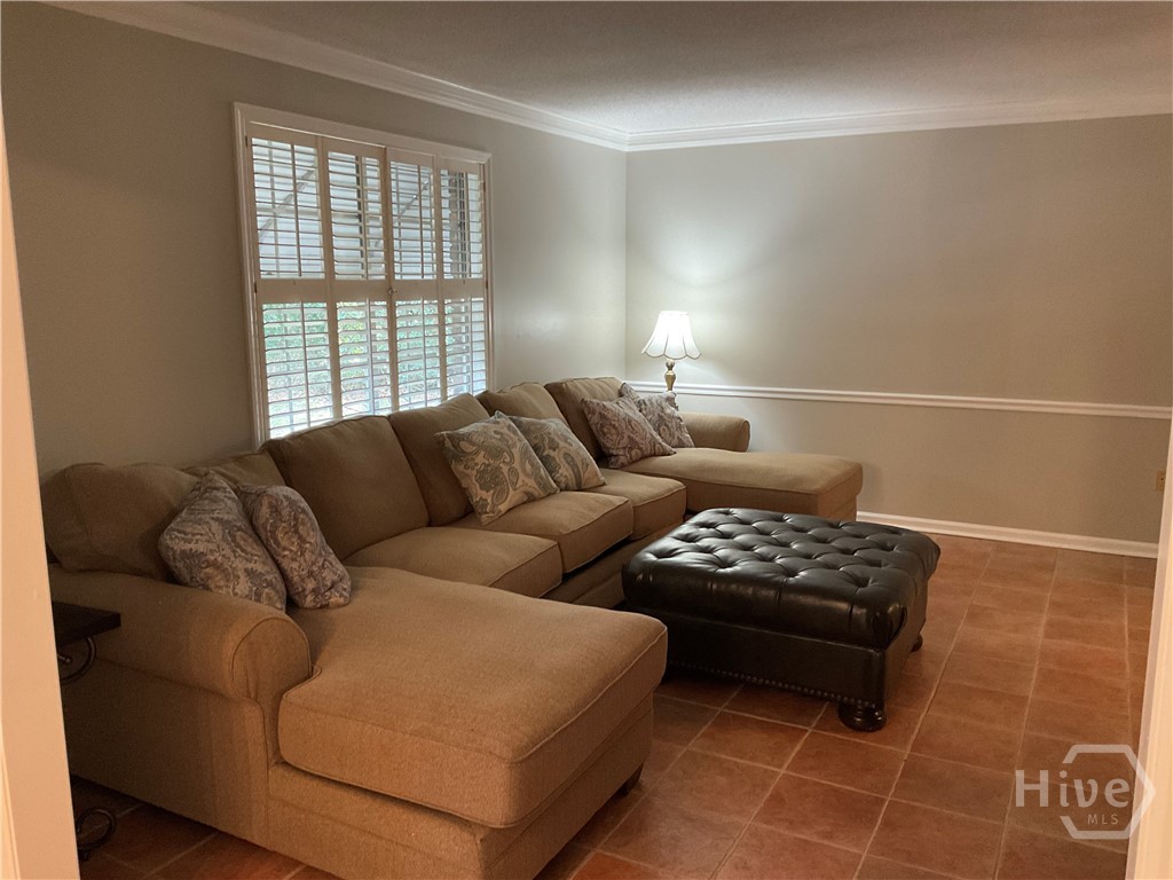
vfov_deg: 48.2
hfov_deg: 61.7
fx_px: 983
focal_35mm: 29
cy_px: 440
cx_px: 586
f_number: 1.8
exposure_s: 1/60
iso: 200
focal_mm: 3
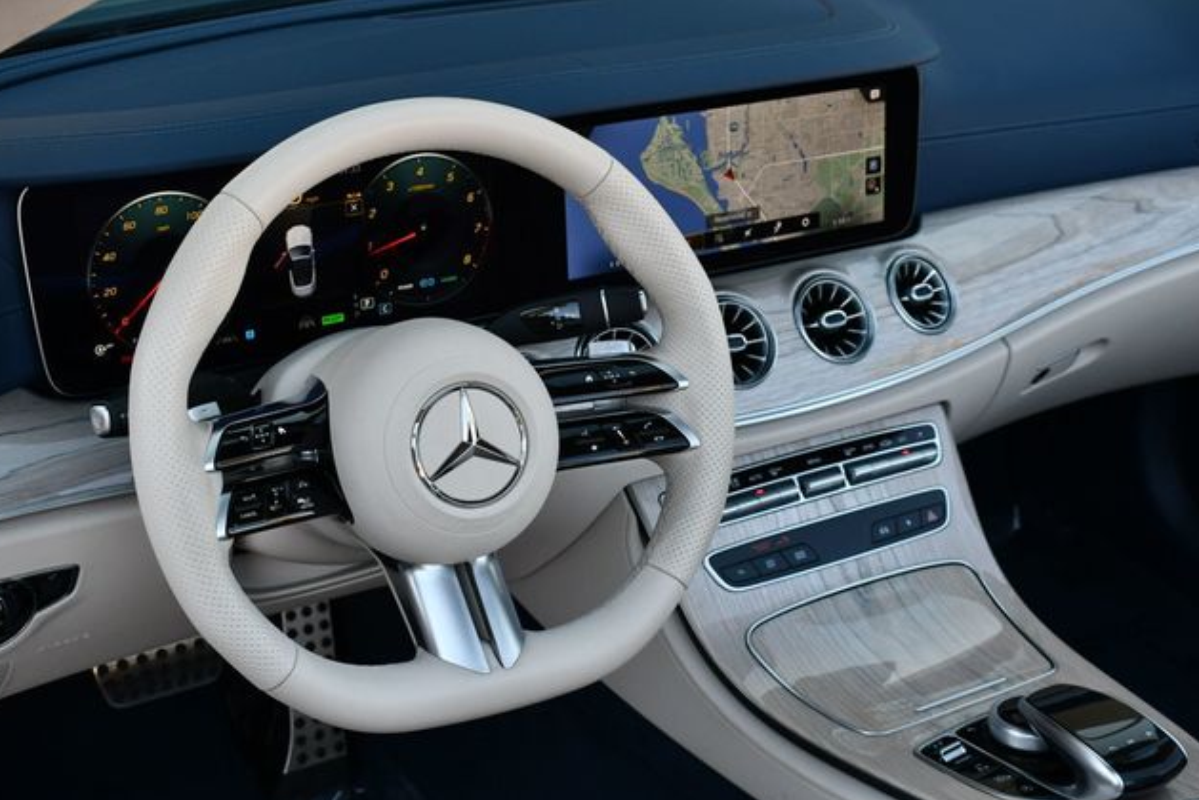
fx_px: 1899
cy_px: 406
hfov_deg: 35.0
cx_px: 597
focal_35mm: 57
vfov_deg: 23.8
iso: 400
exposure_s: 1/250
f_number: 5
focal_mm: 28
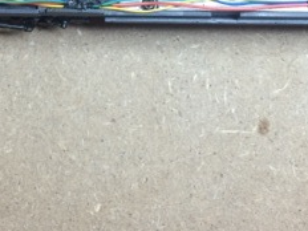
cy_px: -35
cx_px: 84
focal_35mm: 80
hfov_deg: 24.2
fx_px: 712
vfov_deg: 17.7
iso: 64
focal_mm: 4.15
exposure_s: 1/33
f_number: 2.2
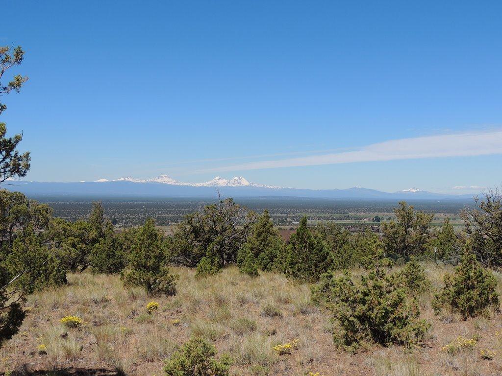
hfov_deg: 43.9
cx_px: 251
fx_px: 624
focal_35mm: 43
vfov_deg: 33.6
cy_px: 188
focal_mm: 7.6
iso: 100
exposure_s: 1/1250
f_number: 3.8
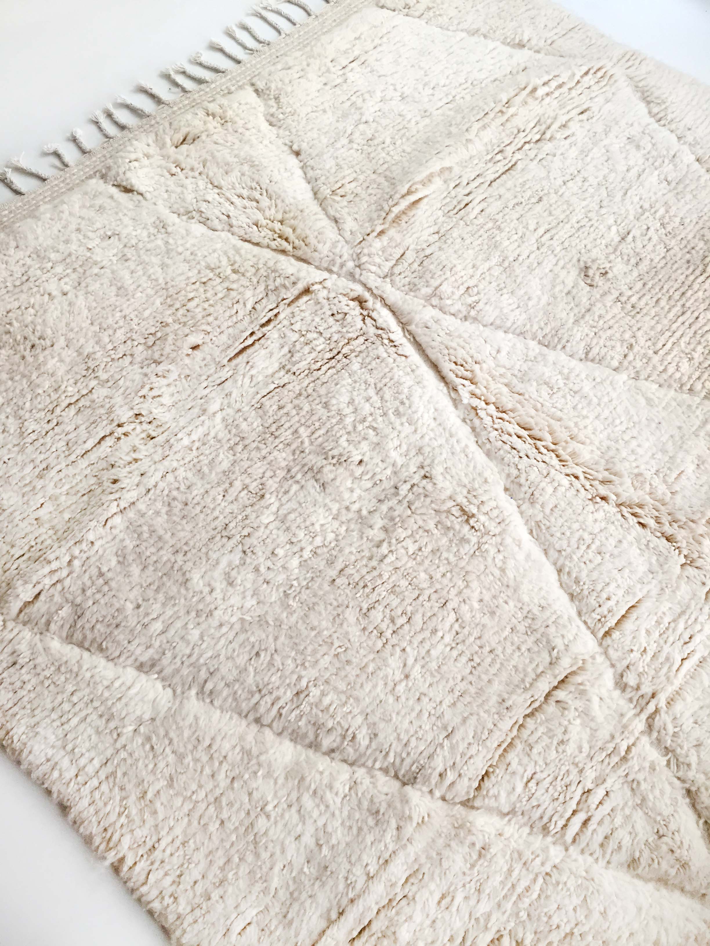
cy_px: 473
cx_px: 355
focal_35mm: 29
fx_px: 793
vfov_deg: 61.7
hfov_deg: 48.2
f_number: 2.2
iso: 50
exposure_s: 1/33
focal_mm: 4.15
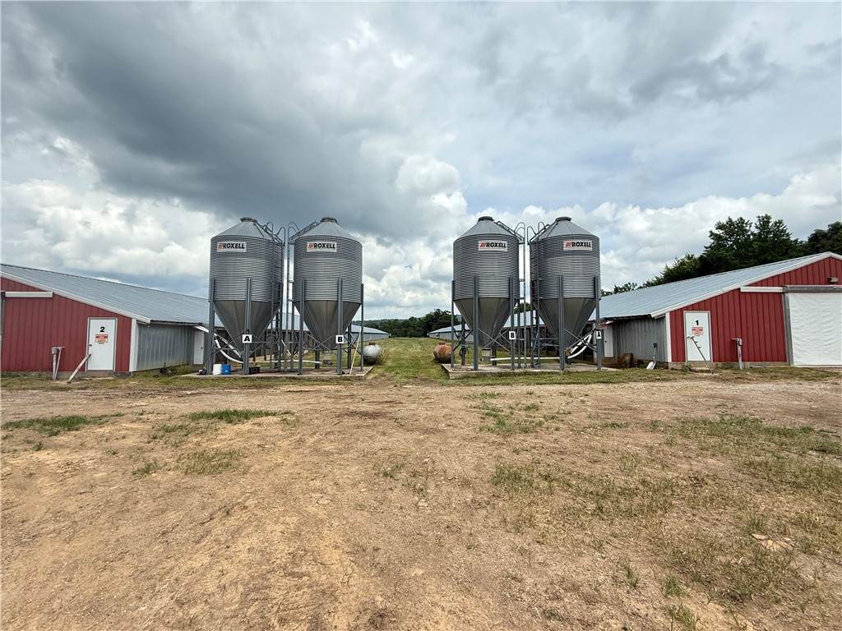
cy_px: 316
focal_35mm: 14
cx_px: 421
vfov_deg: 85.7
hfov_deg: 102.1
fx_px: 341
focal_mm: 2.22
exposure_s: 1/1259
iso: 64
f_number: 2.2
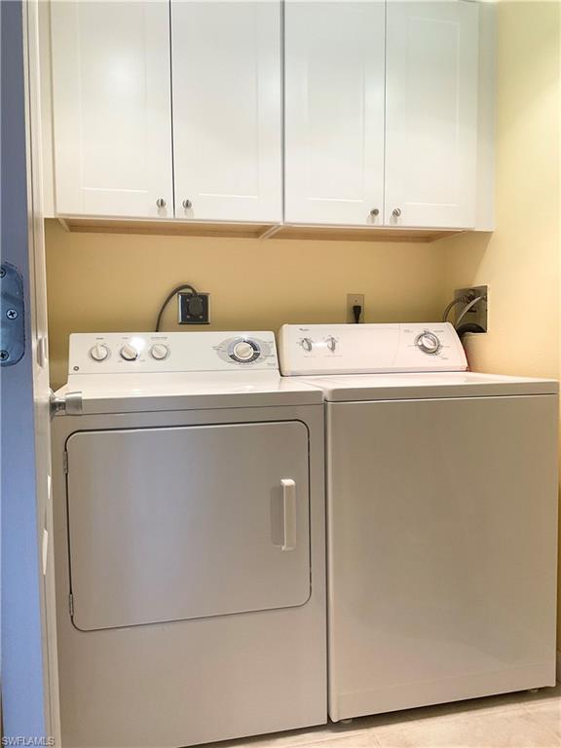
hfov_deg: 48.2
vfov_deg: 61.7
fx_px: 627
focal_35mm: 29
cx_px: 280
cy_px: 374
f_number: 1.8
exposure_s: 1/60
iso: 64
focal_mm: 3
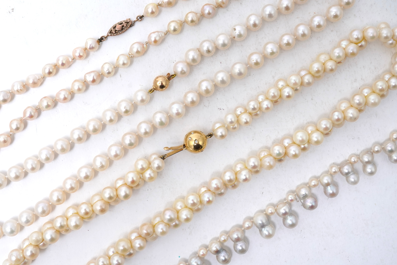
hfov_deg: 43.6
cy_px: 132
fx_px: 496
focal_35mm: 45
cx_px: 198
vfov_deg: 29.9
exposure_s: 1/125
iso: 320
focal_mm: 30
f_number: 18
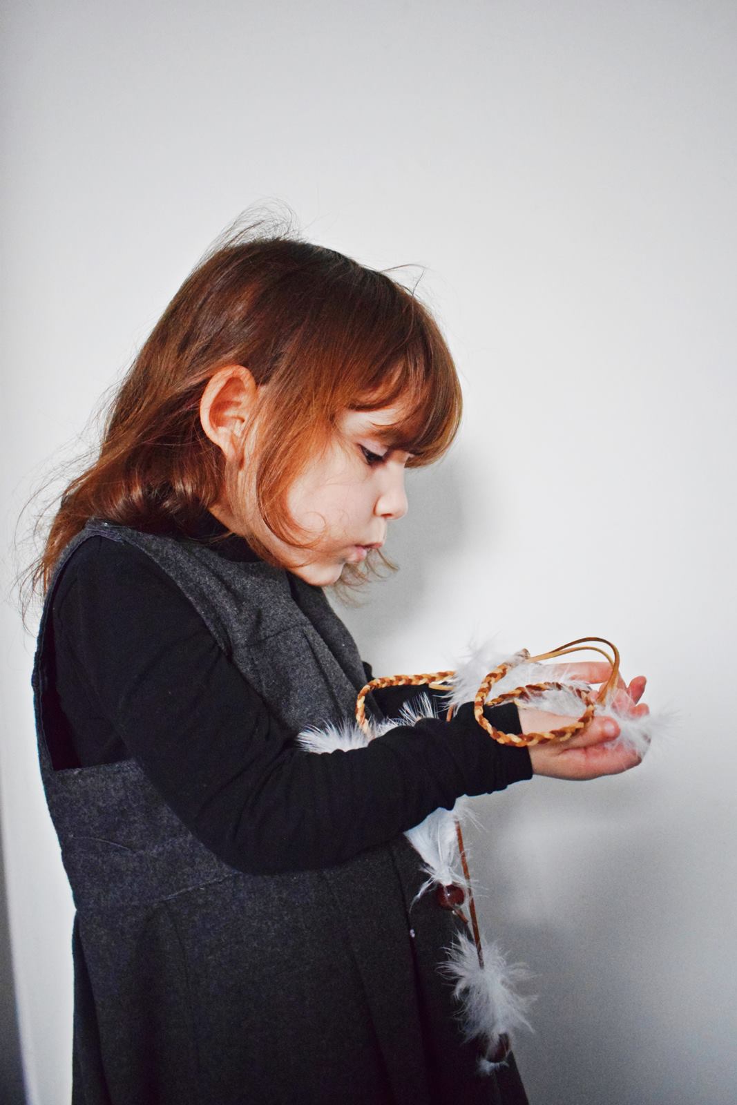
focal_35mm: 27
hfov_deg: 47.9
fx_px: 829
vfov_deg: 67.4
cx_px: 368
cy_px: 552
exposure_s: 1/60
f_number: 3.5
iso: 4000
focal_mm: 18
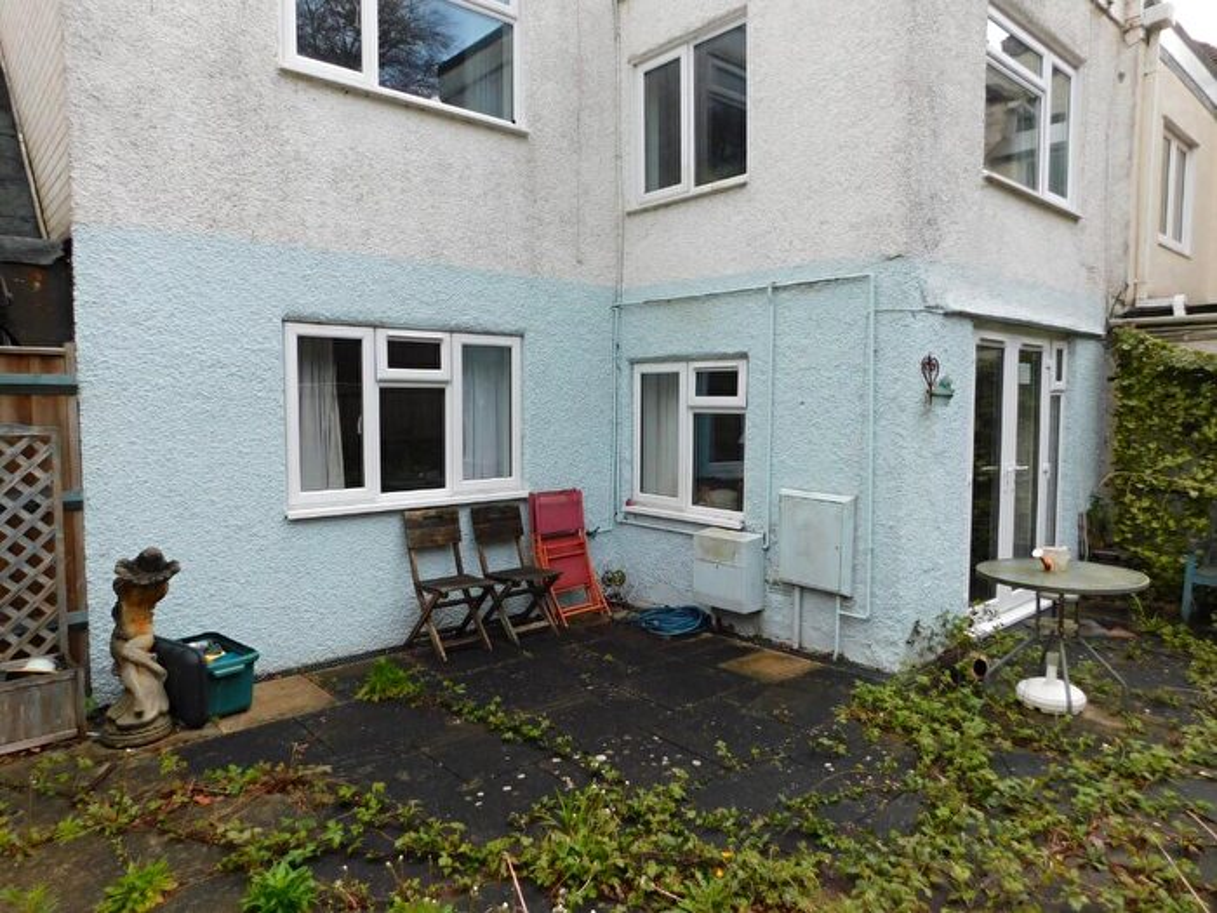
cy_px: 456
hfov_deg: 73.9
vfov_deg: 58.9
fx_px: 809
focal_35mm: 23
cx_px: 608
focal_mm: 4
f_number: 3
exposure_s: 1/800
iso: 125
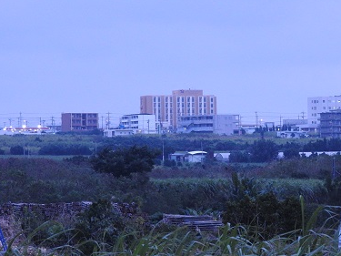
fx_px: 2363
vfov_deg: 6.2
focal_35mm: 240
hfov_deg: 8.2
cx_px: 222
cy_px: 129
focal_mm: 32.2
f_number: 5.3
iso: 560
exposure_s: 1/15
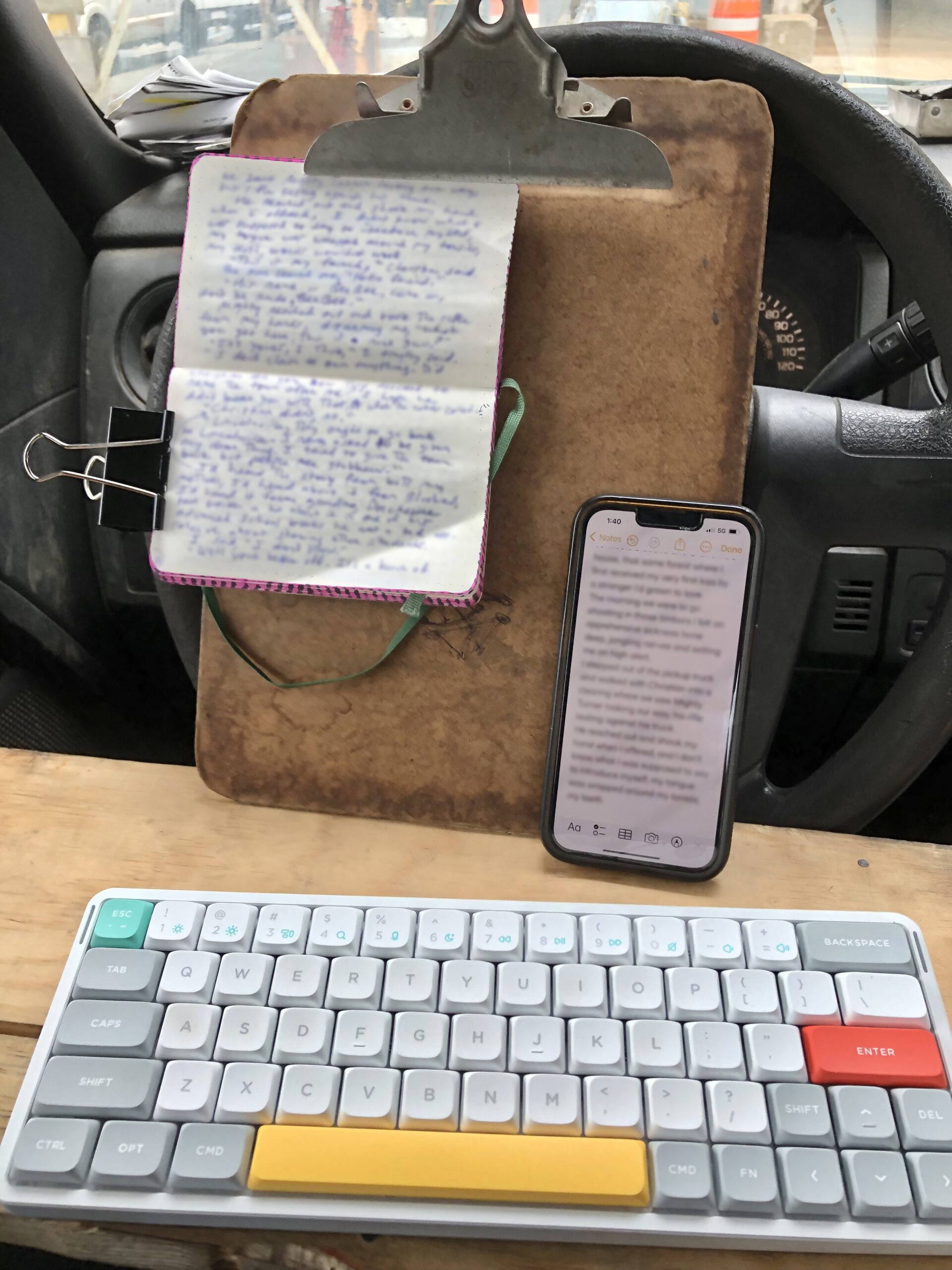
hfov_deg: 49.7
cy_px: 635
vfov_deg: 63.4
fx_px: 1027
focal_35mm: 28
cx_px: 476
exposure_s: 1/120
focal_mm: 3.99
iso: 25
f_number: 1.8
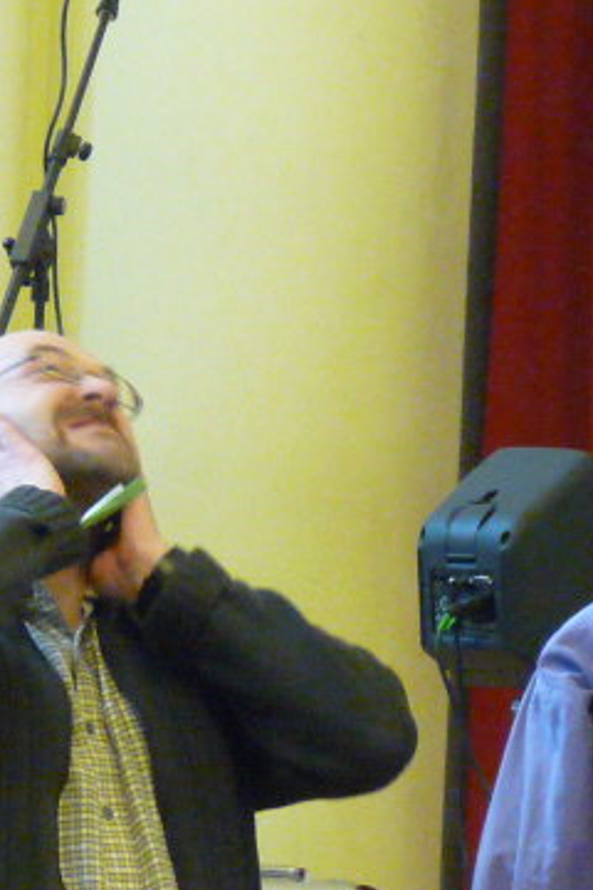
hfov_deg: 3.0
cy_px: 571
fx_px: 11192
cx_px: 316
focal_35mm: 453
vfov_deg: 4.6
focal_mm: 24.5
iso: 800
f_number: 3.6
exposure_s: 1/25
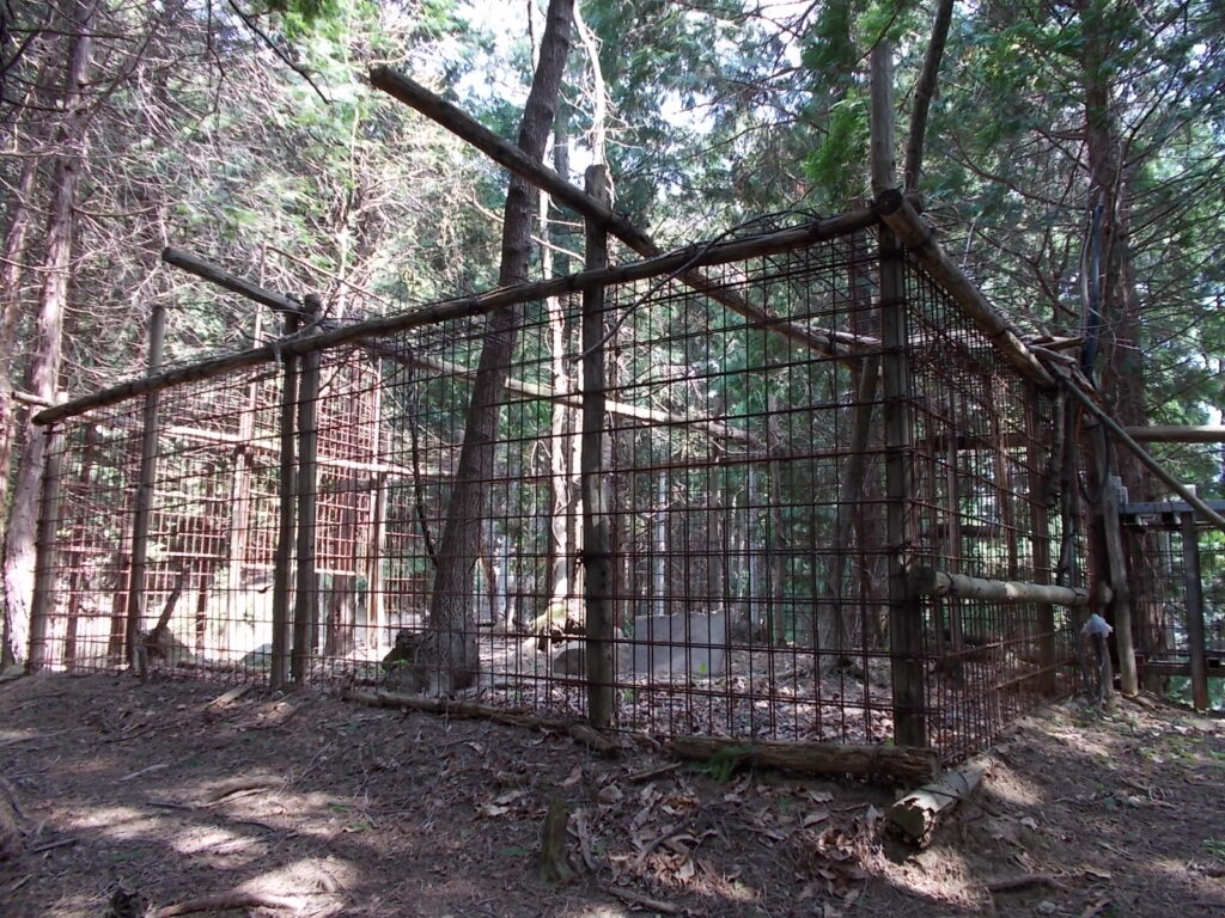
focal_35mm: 26
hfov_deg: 67.3
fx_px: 920
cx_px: 612
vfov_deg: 53.1
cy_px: 459
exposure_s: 1/25
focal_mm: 4.6
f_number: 3.2
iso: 80
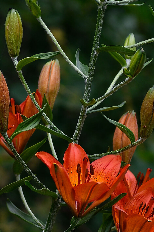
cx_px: 70
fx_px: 2836
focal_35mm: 442
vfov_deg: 4.7
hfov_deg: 3.1
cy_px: 157
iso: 100
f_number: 8
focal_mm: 140
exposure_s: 1/400
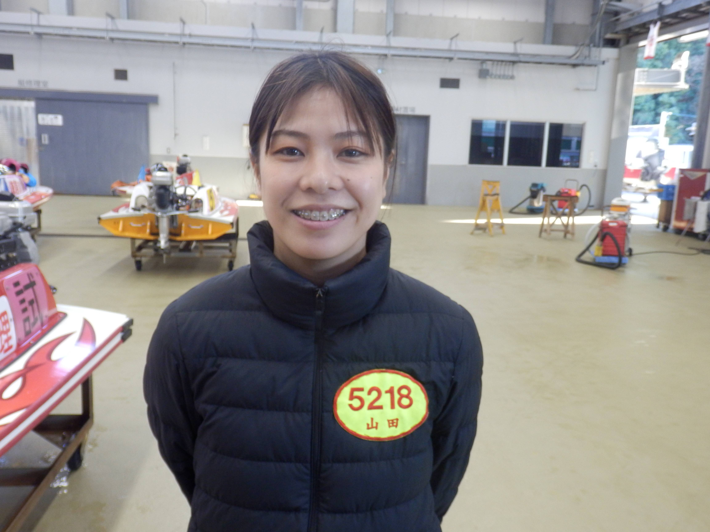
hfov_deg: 60.0
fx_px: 615
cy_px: 266
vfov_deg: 46.8
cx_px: 355
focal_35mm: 30
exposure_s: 1/60
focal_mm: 5.5
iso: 250
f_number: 3.3
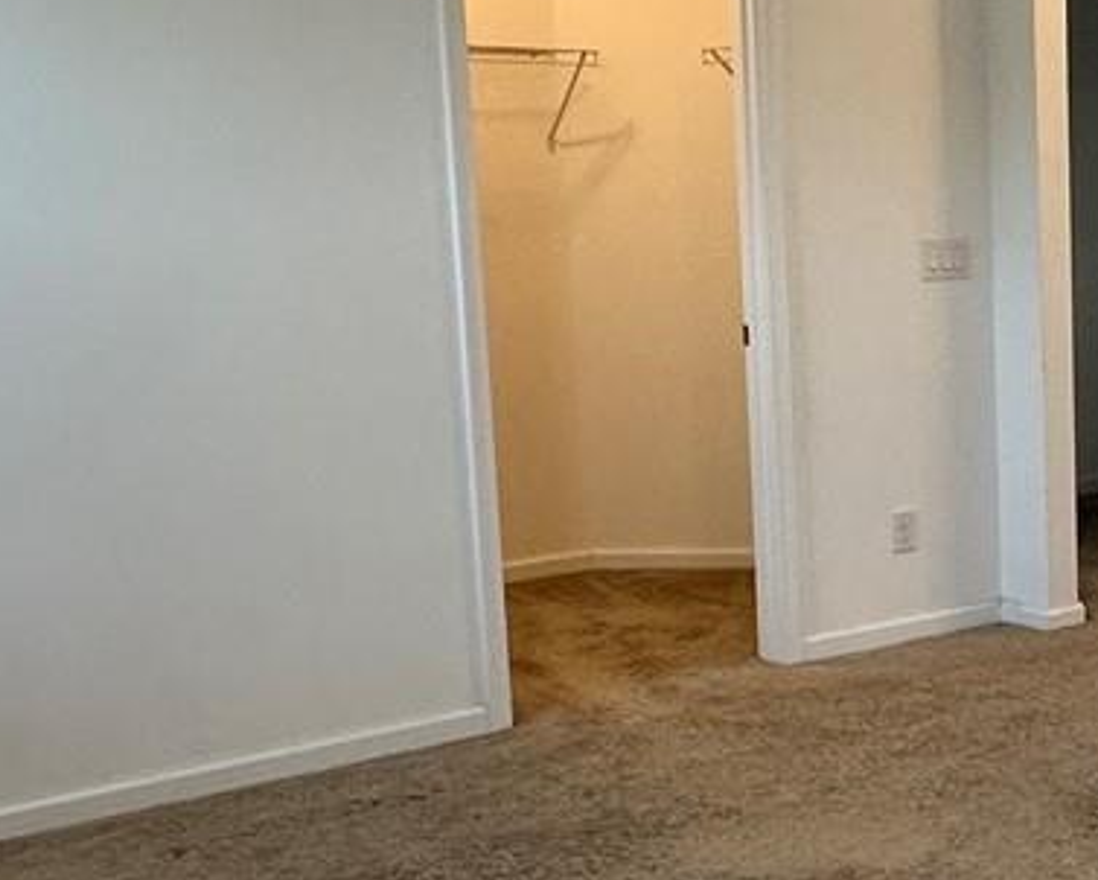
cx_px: 1281
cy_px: 490
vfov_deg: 26.2
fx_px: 1886
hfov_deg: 28.6
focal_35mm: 58
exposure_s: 1/120
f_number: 2.2
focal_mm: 2.22
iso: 200
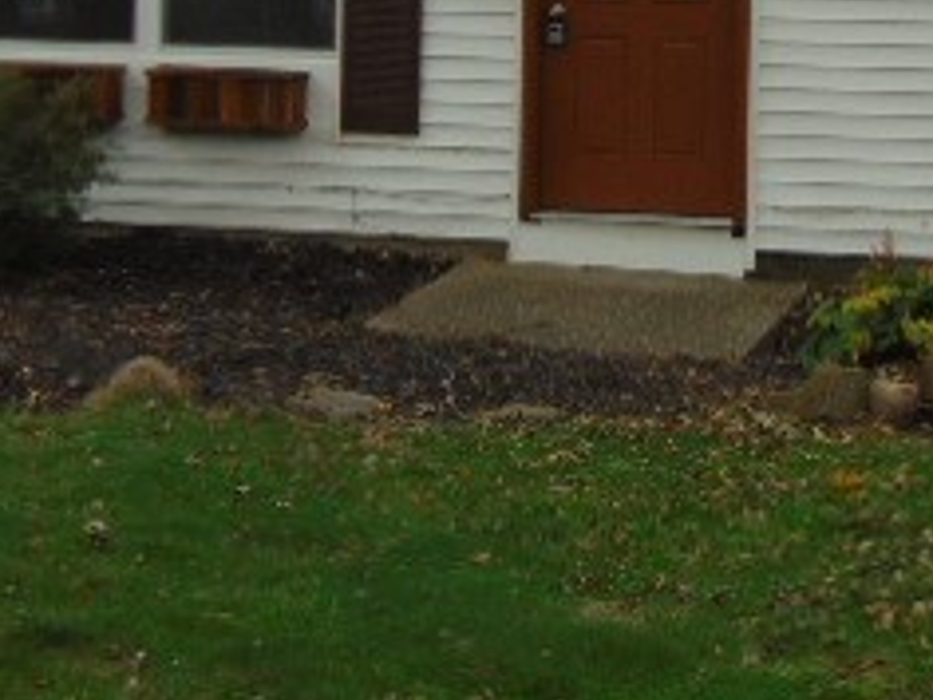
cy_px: -28
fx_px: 2561
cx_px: 664
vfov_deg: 15.2
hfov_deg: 20.5
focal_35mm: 95
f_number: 3.2
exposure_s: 1/320
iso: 80
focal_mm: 6.3
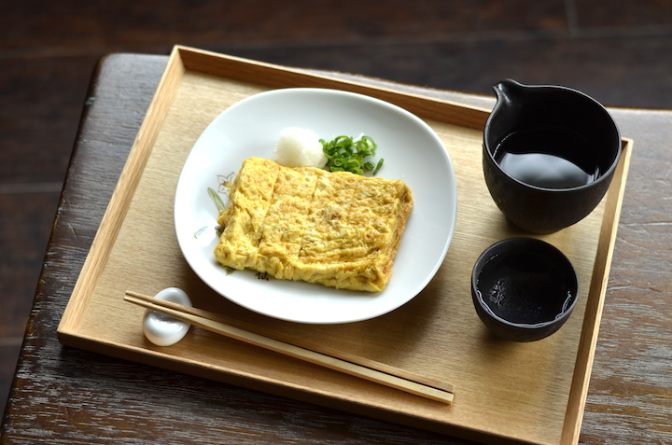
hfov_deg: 27.0
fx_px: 1397
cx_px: 336
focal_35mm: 75
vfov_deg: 18.1
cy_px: 222
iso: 400
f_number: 2.5
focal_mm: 50
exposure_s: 1/1000
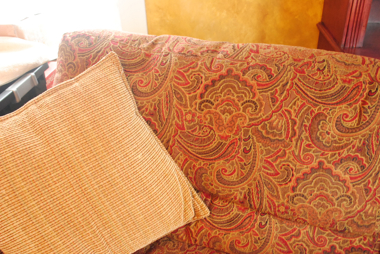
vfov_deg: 40.1
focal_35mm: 33
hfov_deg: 57.2
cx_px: 190
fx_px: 349
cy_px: 127
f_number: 5.6
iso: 800
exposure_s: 1/5
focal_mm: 22
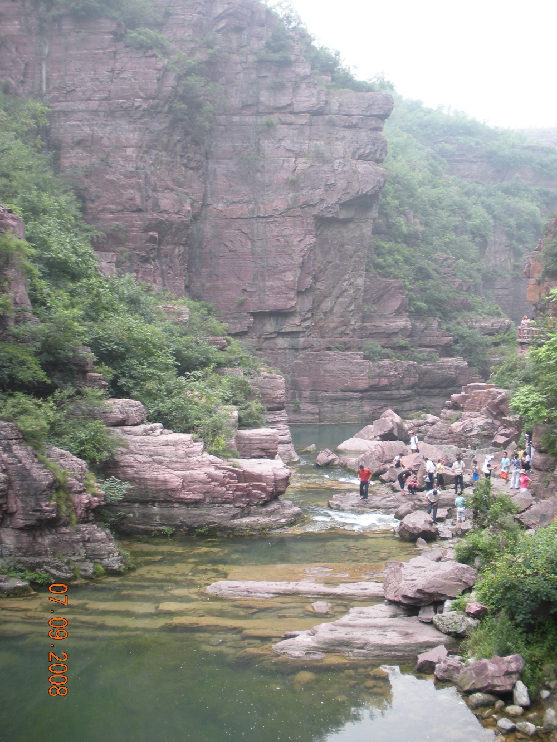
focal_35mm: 36
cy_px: 371
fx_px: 772
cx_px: 278
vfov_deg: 51.4
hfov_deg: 39.7
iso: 64
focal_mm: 6.3
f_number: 3.5
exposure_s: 1/88.8
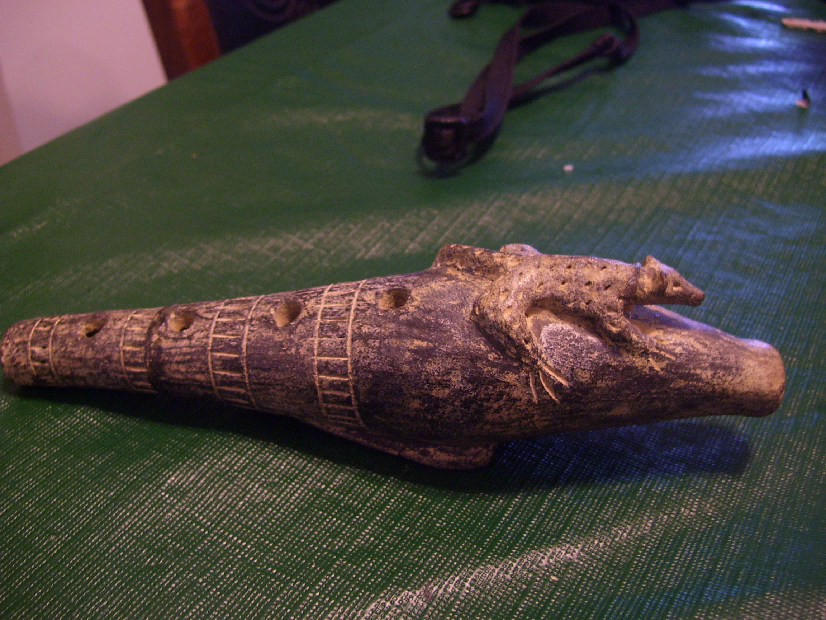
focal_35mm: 36
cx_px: 413
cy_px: 310
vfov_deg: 39.7
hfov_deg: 51.4
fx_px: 859
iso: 160
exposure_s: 1/8
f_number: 2.7
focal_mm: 6
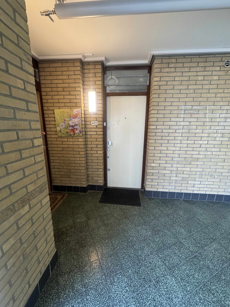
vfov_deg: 102.1
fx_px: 124
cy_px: 154
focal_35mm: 14
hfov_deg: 85.7
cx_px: 115
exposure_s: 1/93
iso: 320
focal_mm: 2.22
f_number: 2.2
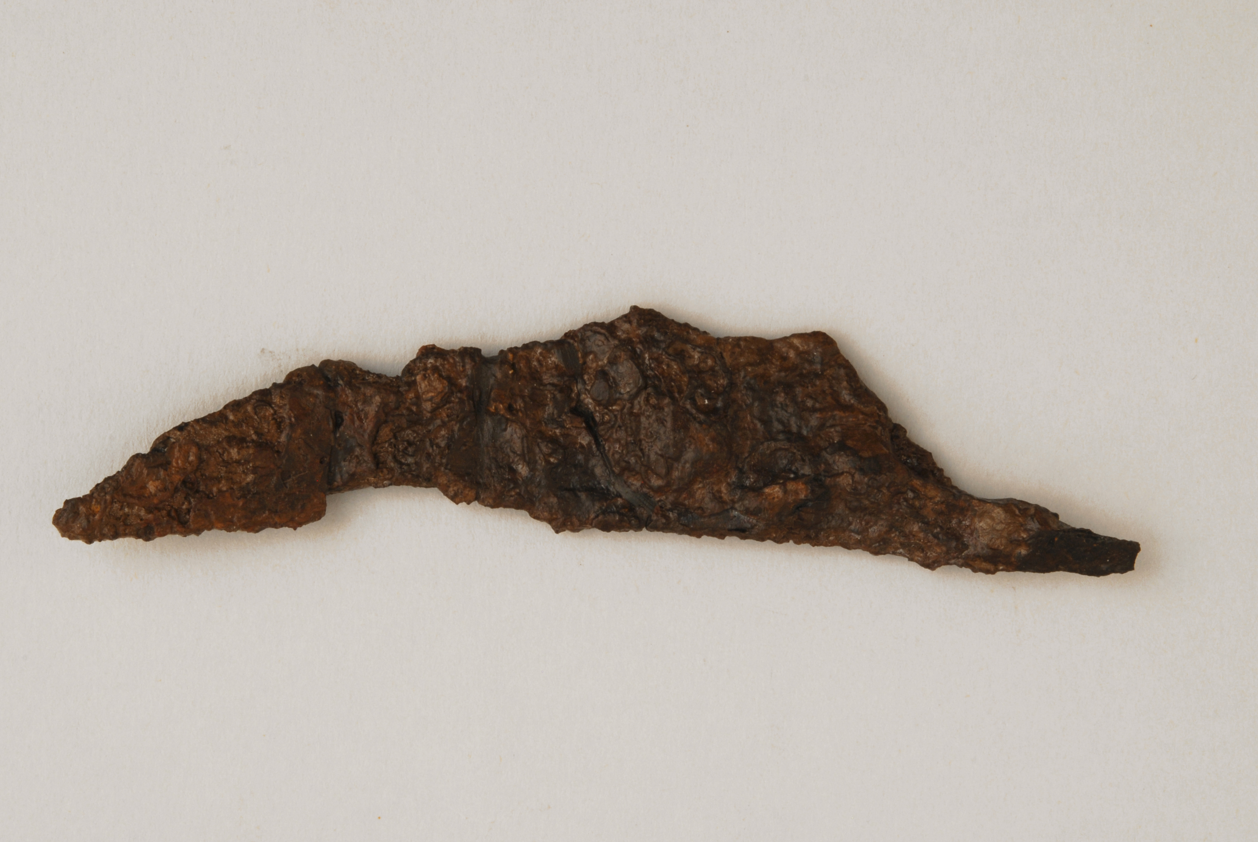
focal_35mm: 96
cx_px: 595
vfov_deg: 14.3
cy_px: 447
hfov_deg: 21.2
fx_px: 3359
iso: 200
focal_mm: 60
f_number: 22
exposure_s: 1/1.6
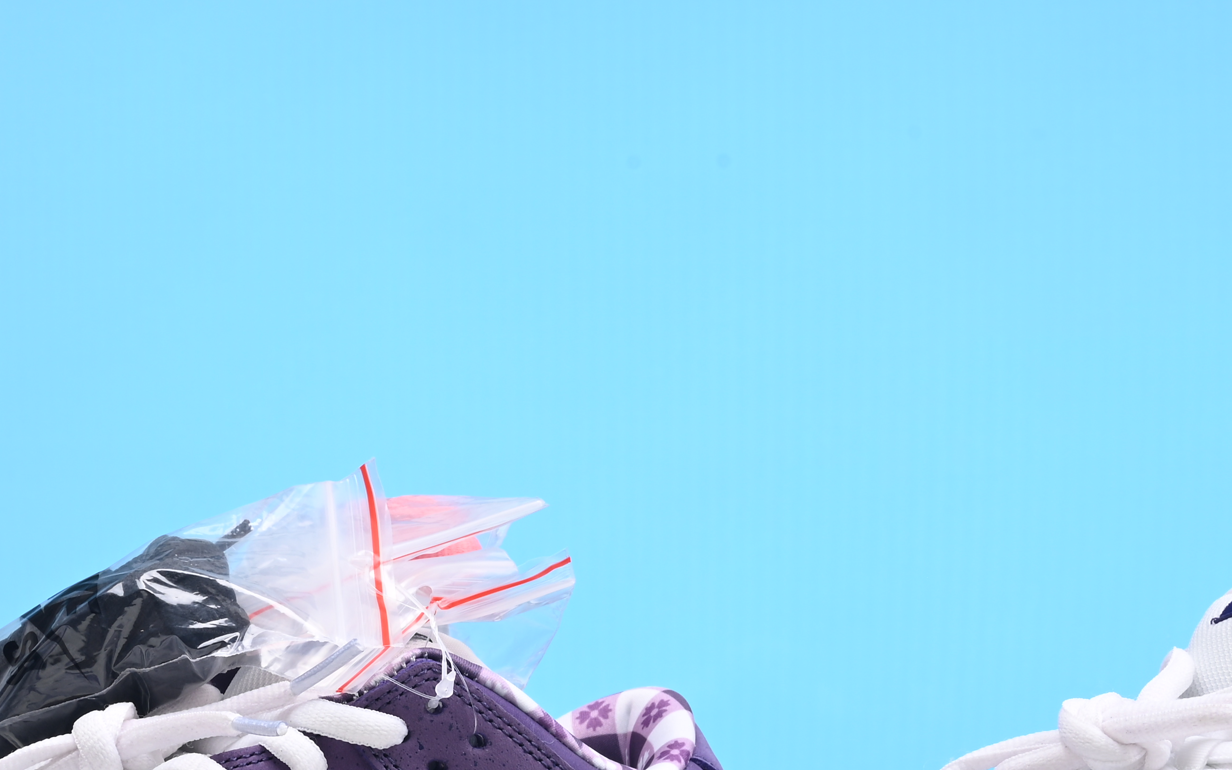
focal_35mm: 94
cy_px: 604
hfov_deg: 22.1
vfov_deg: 13.8
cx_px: 527
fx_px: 3156
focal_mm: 40
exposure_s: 1/2
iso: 100
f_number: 16
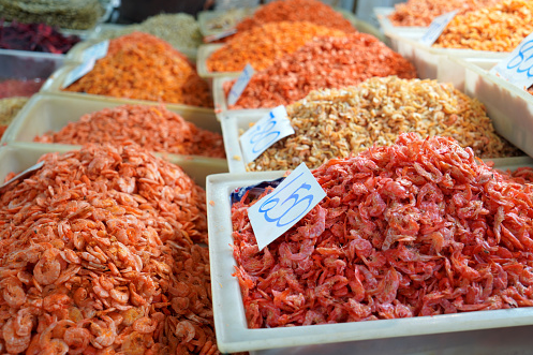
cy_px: 180
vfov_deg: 31.9
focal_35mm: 42
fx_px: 622
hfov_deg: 46.4
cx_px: 264
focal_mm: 41
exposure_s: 1/25
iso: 400
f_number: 4
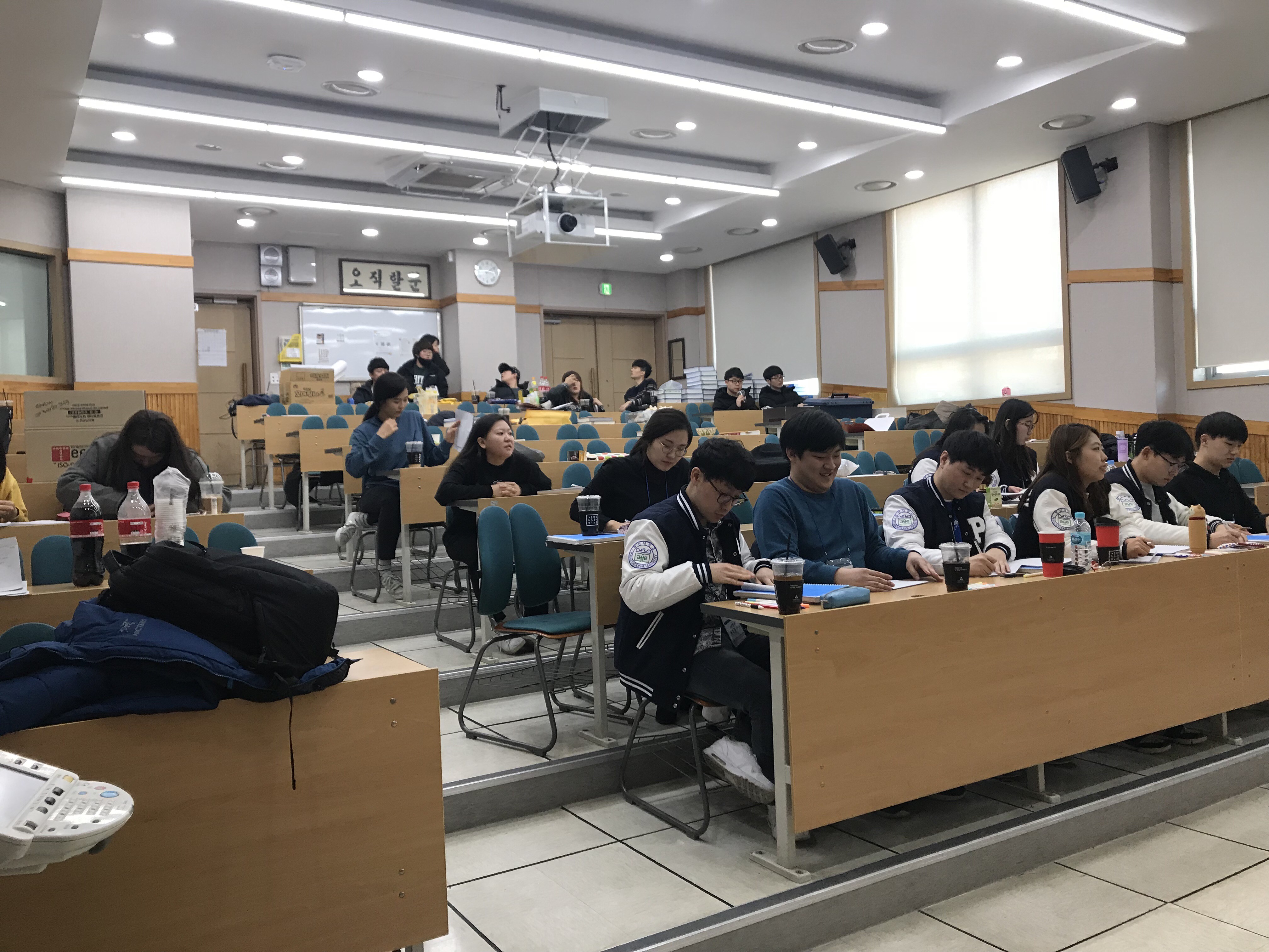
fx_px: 1026
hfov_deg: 63.4
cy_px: 476
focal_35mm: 28
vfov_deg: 49.7
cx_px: 634
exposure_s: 1/30
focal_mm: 3.99
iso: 20
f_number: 1.8
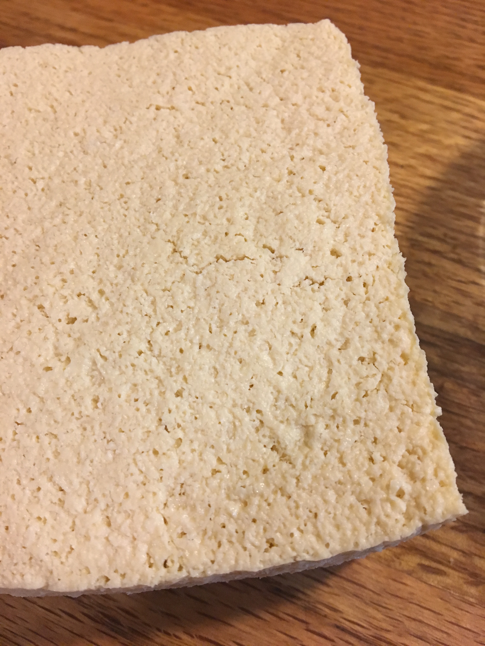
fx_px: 542
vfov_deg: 61.7
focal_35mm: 29
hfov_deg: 48.2
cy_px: 323
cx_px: 242
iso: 200
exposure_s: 1/24
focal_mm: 4.15
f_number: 2.2
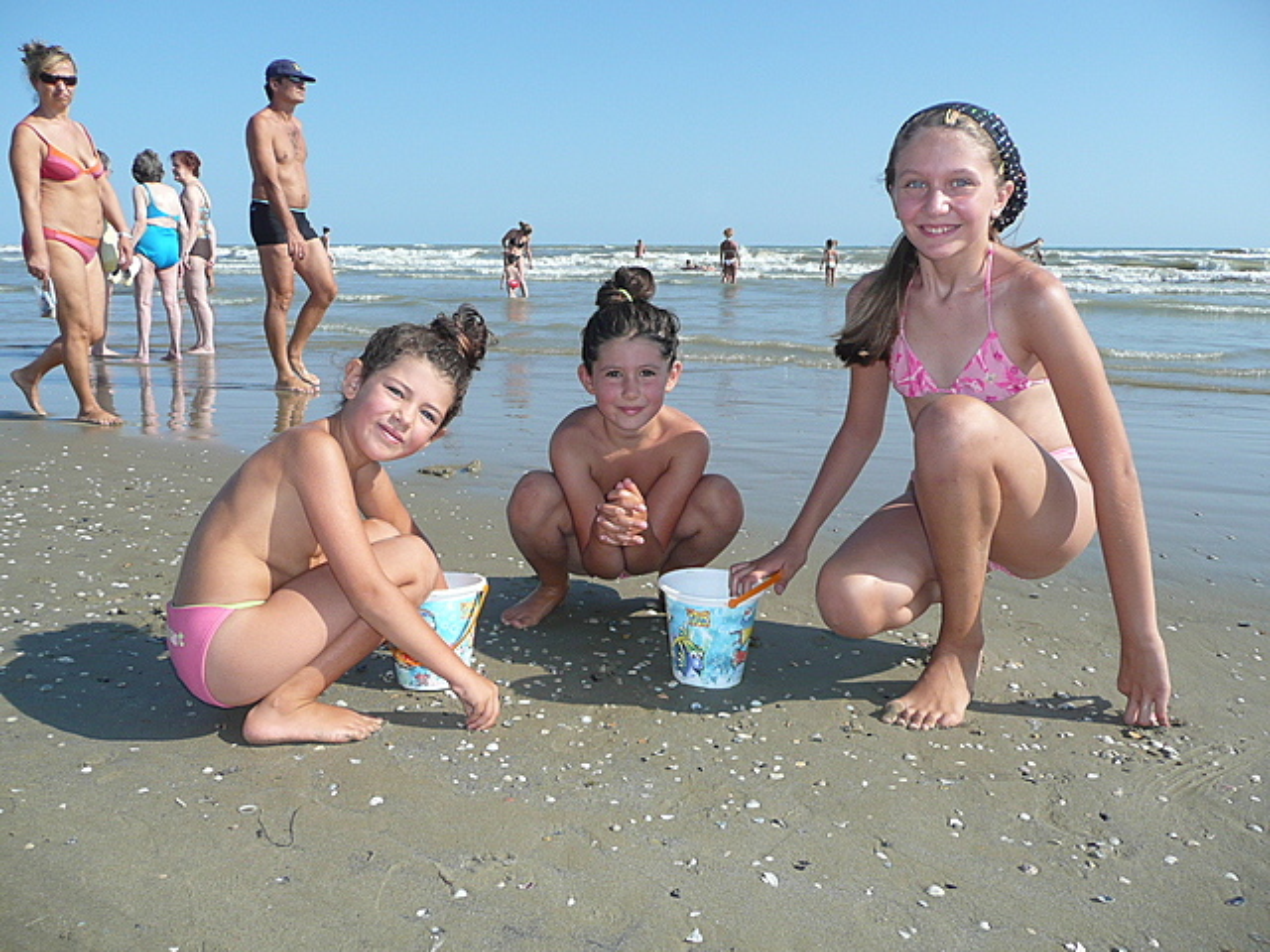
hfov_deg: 63.4
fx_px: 1027
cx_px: 635
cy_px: 476
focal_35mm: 28
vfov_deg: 49.7
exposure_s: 1/1000
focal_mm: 4.6
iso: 100
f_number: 3.3
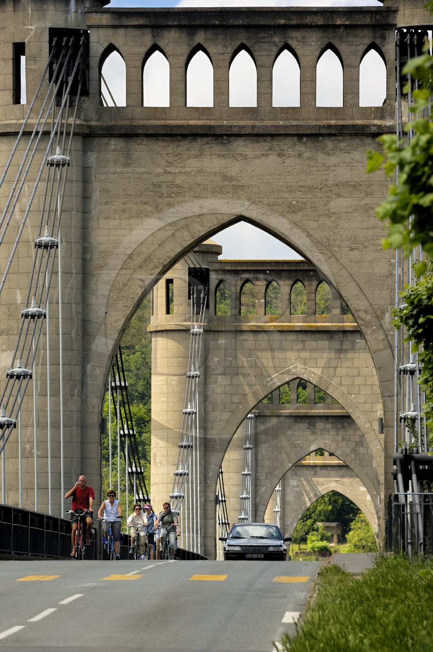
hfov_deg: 5.7
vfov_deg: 8.6
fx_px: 4340
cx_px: 216
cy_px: 326
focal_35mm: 240
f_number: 6
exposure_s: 1/200
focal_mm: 160
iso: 100
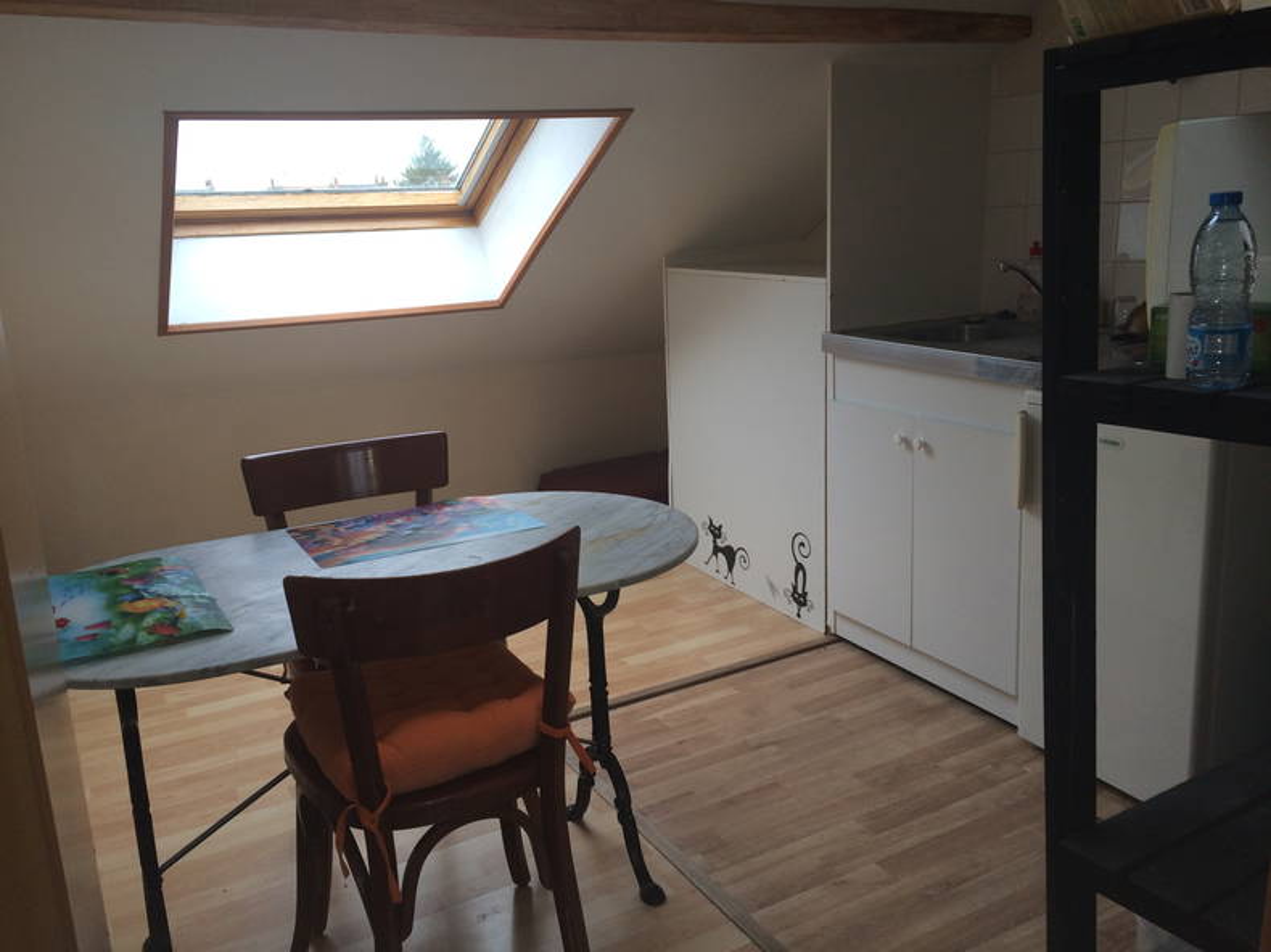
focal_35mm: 29
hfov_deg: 61.7
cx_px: 636
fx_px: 1064
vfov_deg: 48.2
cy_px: 476
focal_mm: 4.15
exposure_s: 1/50
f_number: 2.2
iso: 40
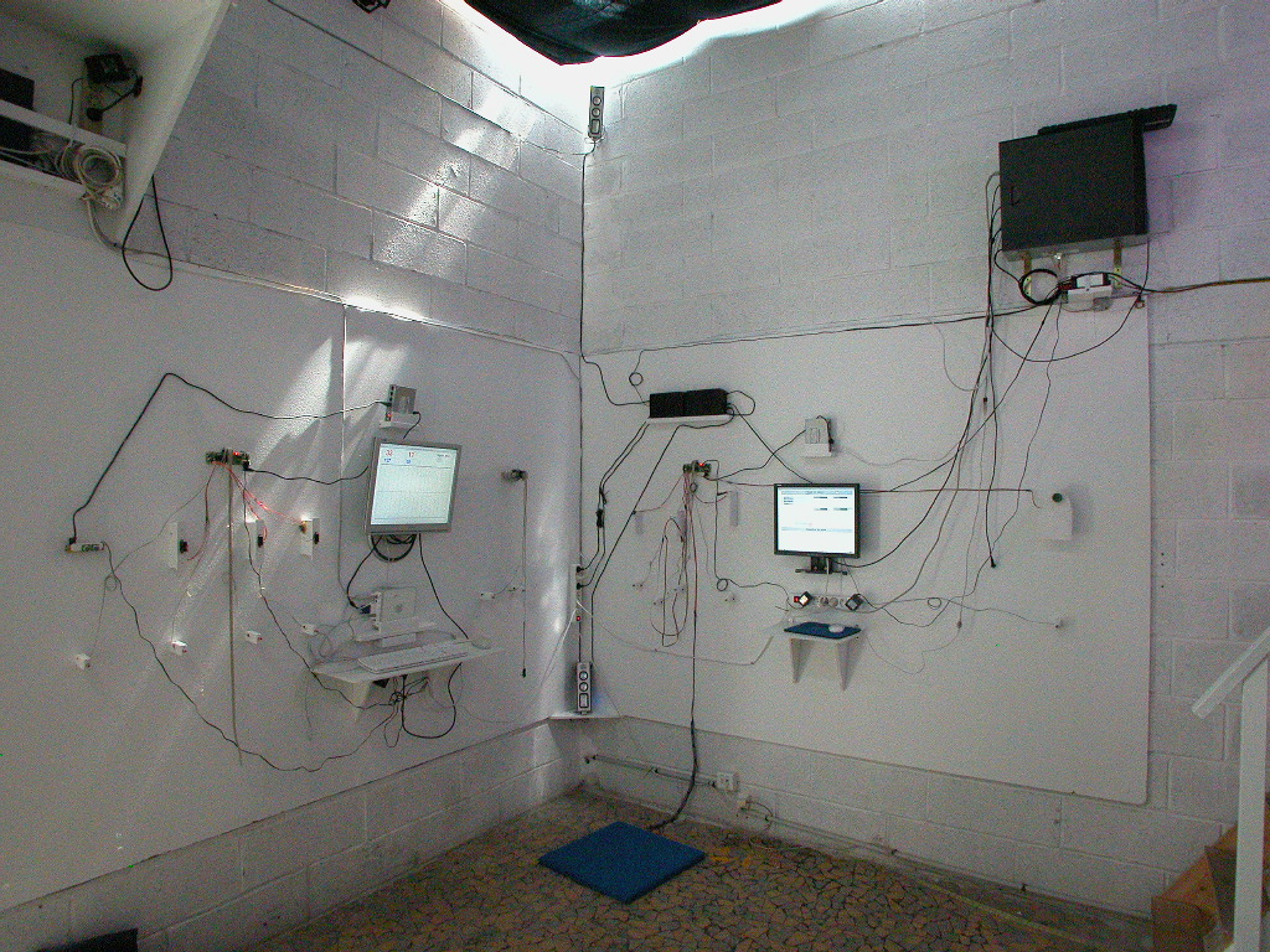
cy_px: 476
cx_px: 635
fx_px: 1027
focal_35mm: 28
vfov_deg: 49.7
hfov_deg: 63.4
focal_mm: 7.1
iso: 800
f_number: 3.5
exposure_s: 1/97.6
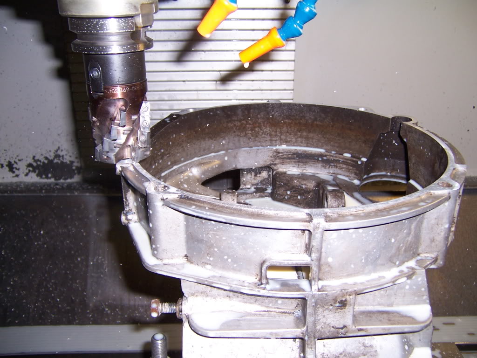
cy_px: 179
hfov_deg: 55.4
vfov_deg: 42.9
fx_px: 455
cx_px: 238
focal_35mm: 33
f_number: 2.8
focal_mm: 5.5
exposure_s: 1/60
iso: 80
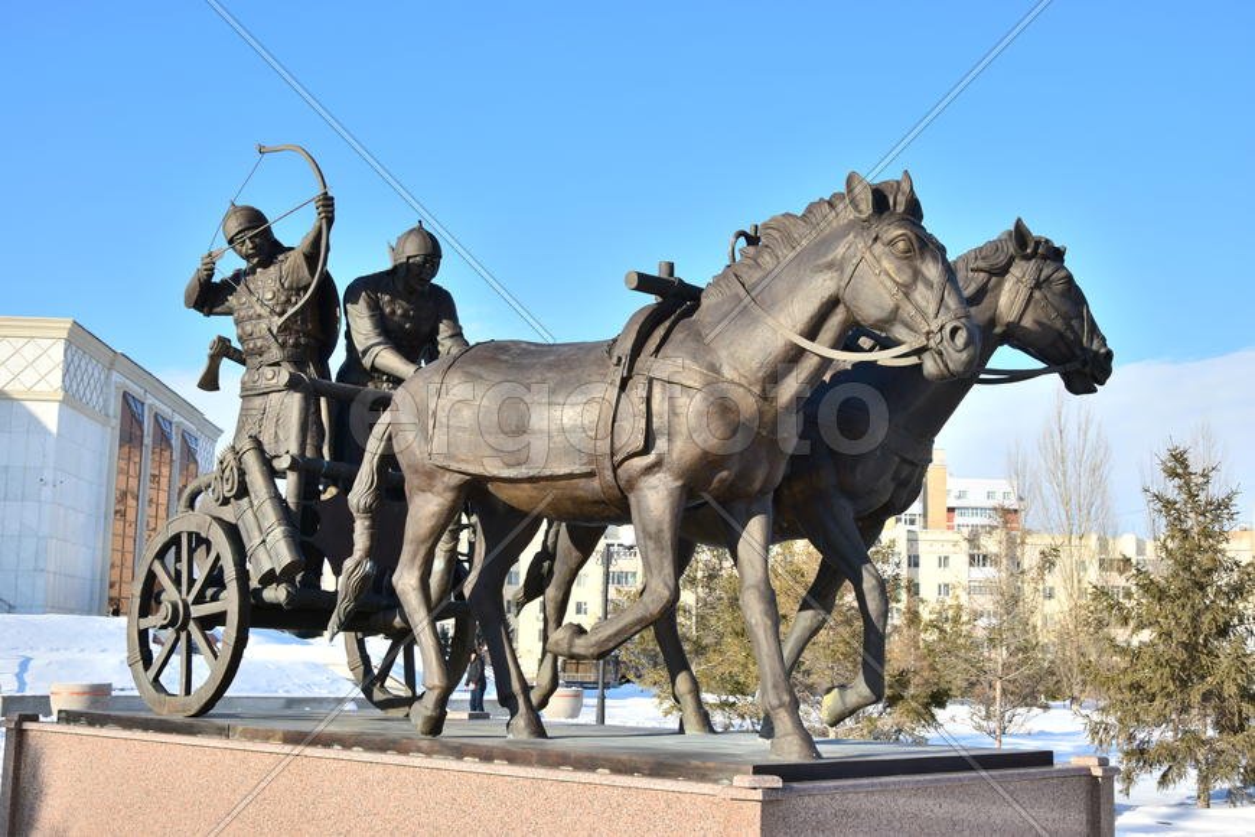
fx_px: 1673
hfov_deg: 41.1
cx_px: 628
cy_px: 418
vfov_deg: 28.1
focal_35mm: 48
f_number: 9
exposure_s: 1/200
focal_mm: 32
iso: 100
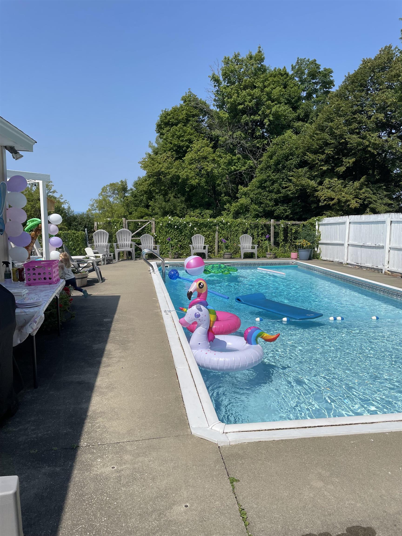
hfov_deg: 53.1
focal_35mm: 26
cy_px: 268
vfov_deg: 67.3
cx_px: 201
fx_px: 403
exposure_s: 1/5291
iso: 32
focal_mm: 4.2
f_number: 1.6
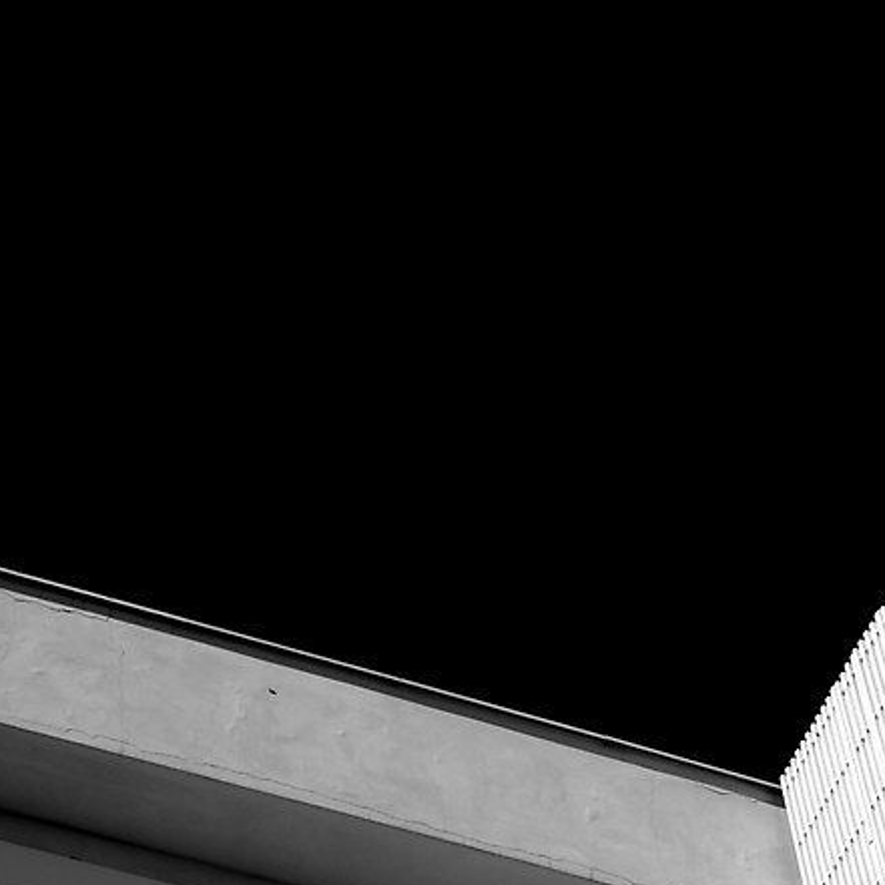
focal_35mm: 111
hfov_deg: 15.6
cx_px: 203
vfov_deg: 14.0
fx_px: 3211
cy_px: 1569
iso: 100
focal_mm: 24
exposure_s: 1/125
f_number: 8
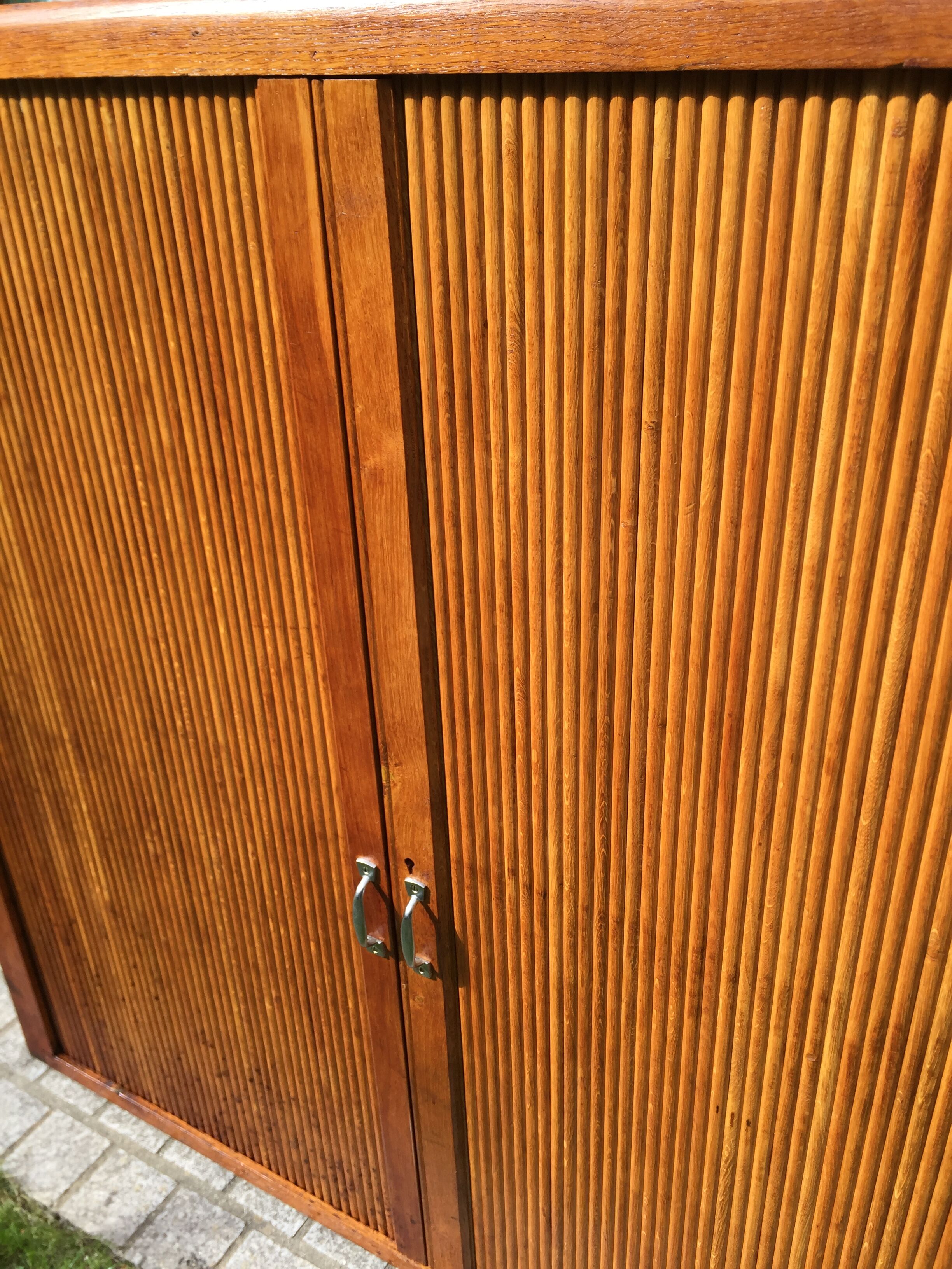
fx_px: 1063
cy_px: 634
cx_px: 476
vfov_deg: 61.7
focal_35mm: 29
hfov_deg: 48.2
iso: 32
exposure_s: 1/403
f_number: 2.2
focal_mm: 4.15
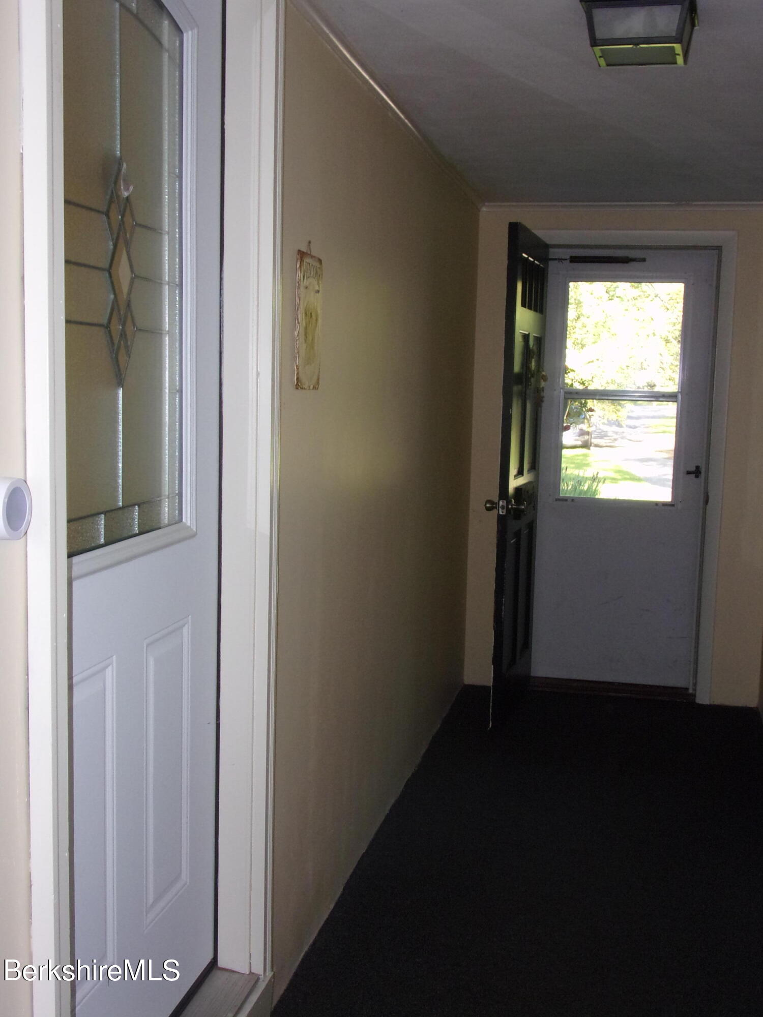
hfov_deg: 36.8
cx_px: 382
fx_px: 1146
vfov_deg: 47.9
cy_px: 508
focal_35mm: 39
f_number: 3.9
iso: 200
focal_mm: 7
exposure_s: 1/34
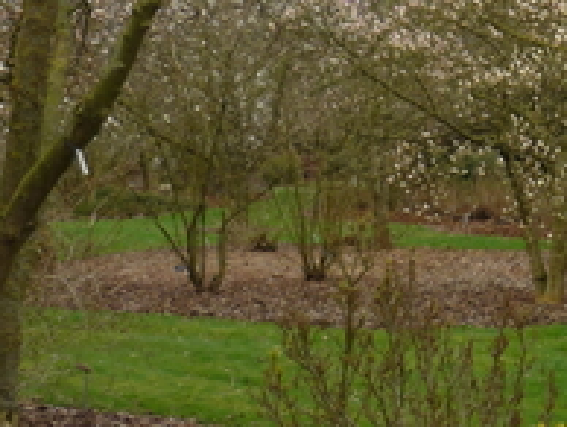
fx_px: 1673
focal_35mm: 102
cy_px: 32
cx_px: 701
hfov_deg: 18.2
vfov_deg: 14.4
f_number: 2.8
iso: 100
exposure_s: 1/400
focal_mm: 5.5
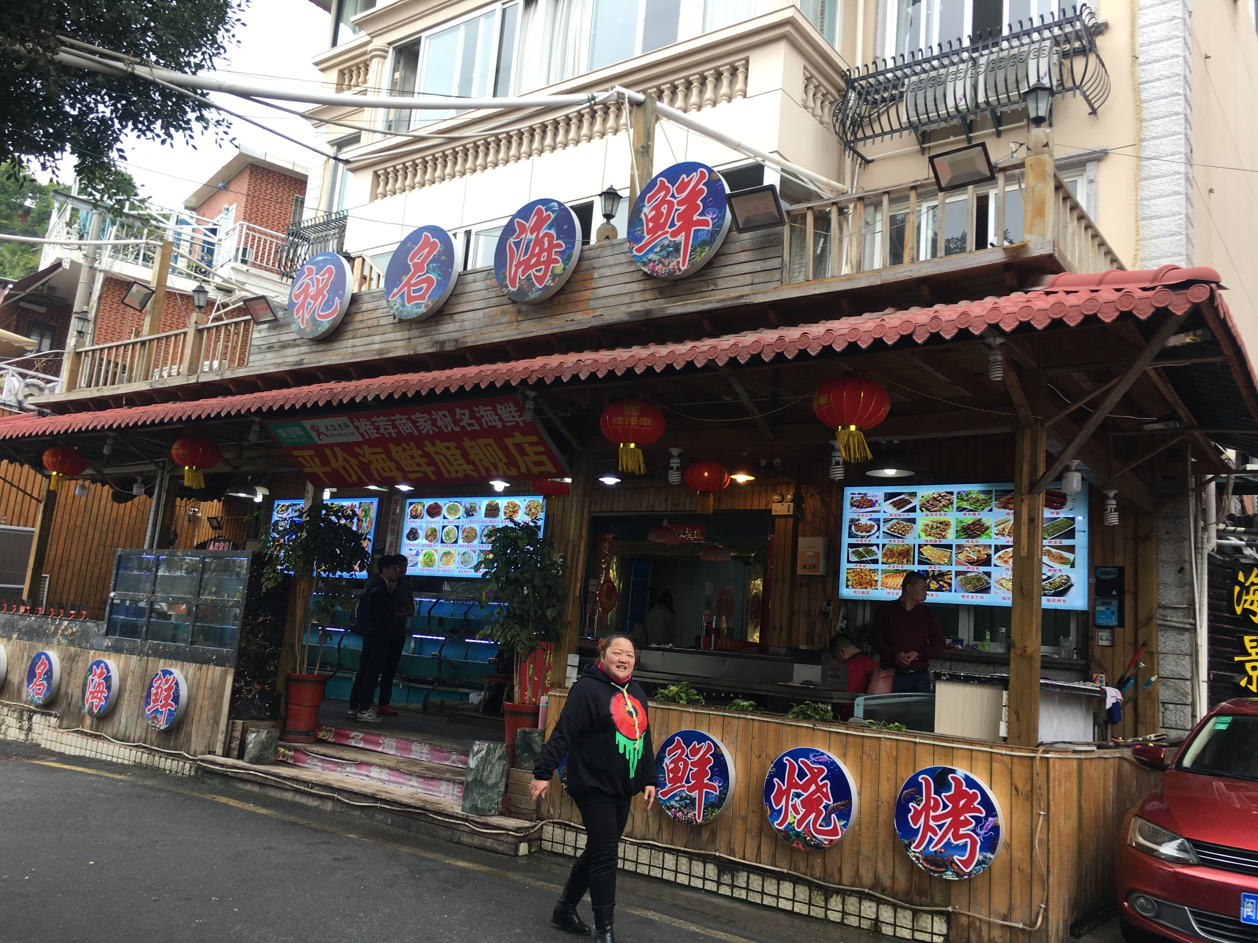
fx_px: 1054
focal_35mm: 29
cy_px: 472
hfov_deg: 61.7
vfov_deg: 48.2
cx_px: 629
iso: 25
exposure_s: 1/153
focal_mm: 4.15
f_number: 2.2
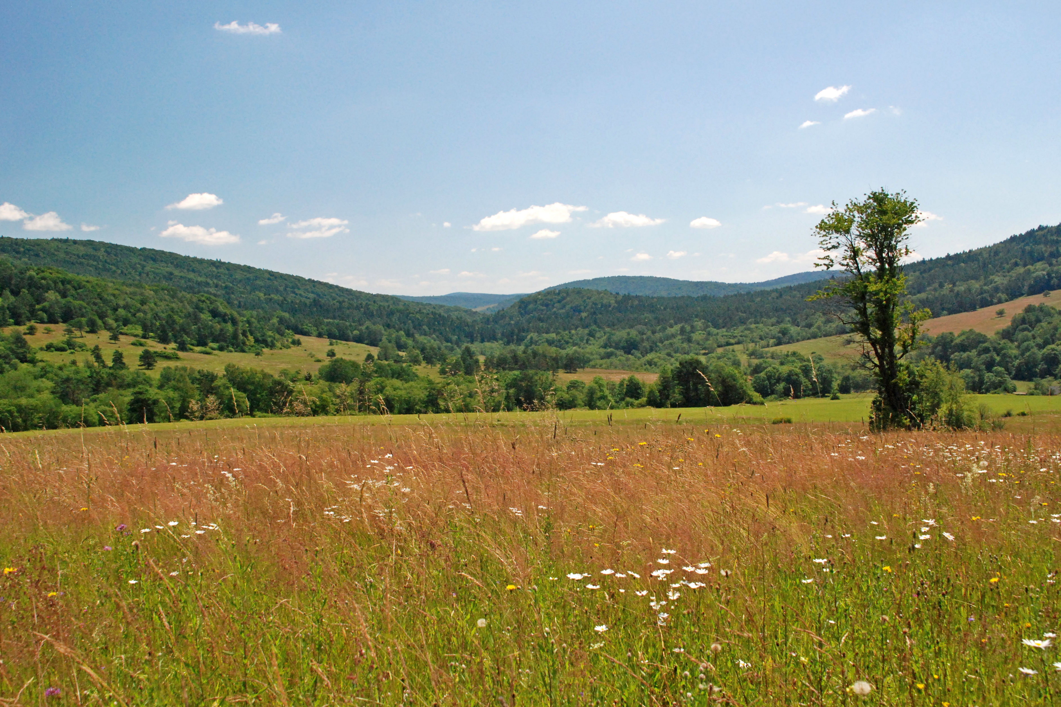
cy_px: 354
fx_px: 1105
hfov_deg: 51.3
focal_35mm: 38
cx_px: 530
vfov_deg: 35.5
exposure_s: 1/500
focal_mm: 25
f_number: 9
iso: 1000
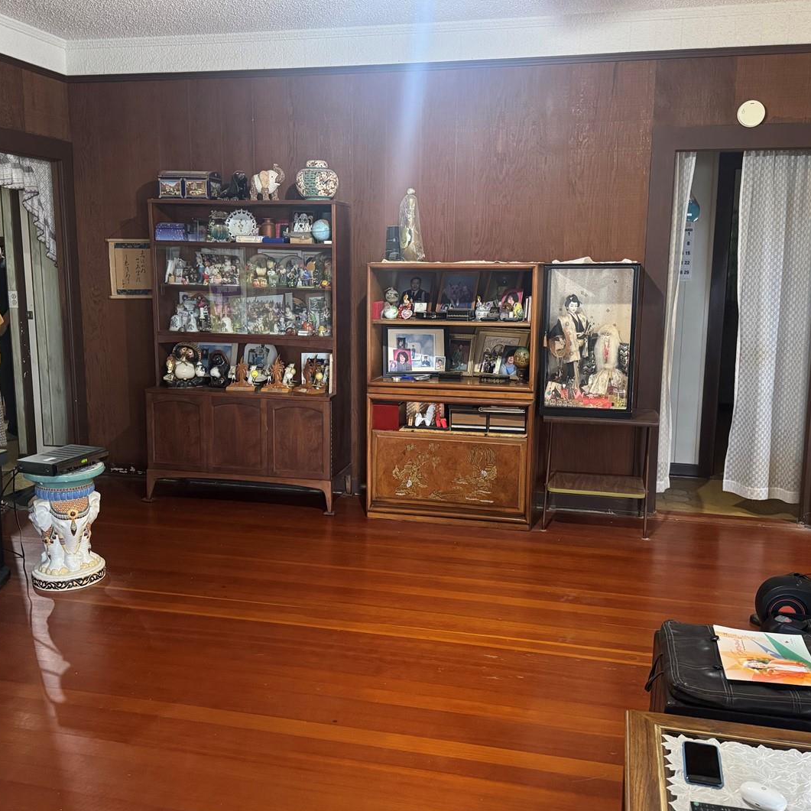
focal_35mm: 32
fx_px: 848
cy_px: 395
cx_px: 392
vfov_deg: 51.1
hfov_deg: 51.1
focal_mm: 6.76
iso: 640
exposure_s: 1/60
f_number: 1.78
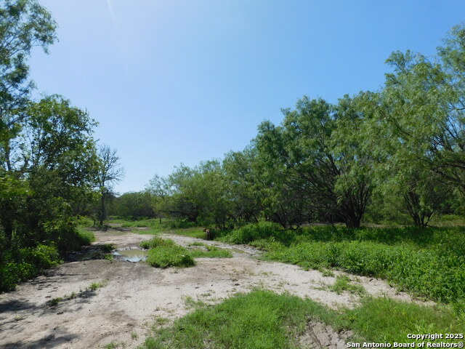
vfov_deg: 58.9
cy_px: 174
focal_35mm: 23
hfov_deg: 73.9
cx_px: 232
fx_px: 309
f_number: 6
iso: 125
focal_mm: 4
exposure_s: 1/500
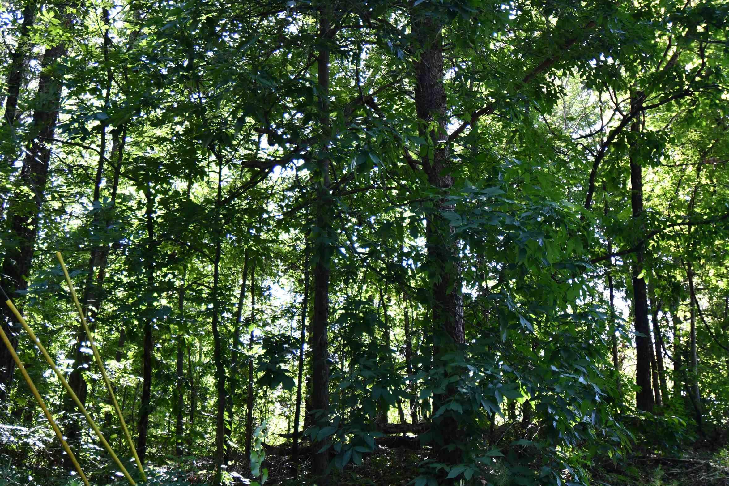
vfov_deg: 31.2
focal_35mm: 43
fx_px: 871
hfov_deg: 45.4
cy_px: 237
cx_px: 361
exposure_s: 1/250
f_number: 4
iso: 640
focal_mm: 22
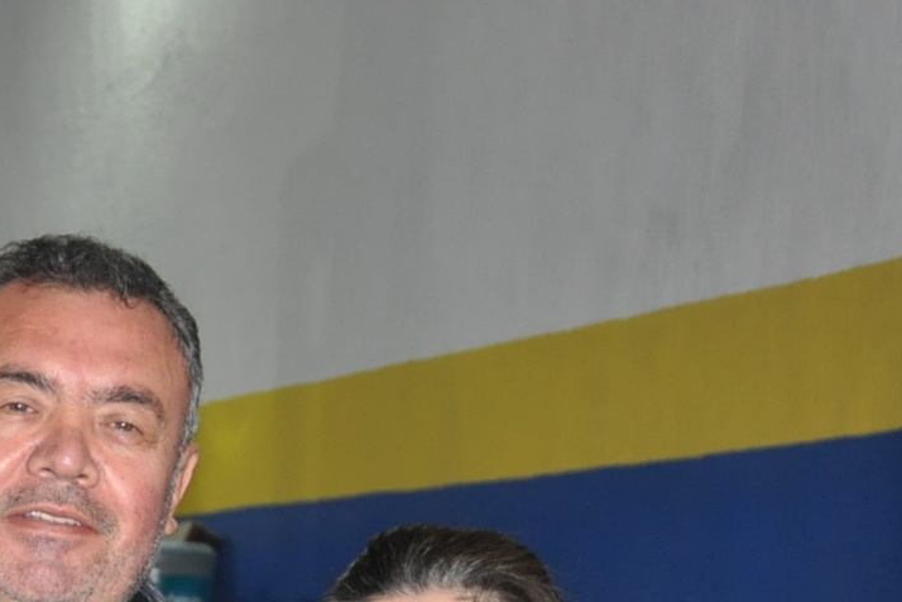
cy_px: 835
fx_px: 4284
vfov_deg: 7.9
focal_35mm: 171
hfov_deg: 11.9
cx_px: 43
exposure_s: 1/60
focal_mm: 38
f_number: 4.5
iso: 800
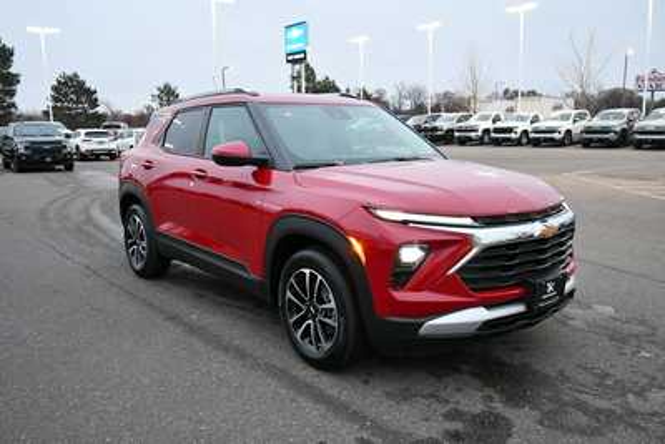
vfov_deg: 43.6
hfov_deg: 61.9
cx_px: 332
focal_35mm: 30
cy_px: 222
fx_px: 554
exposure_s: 1/80
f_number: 5.6
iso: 3200
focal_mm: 20
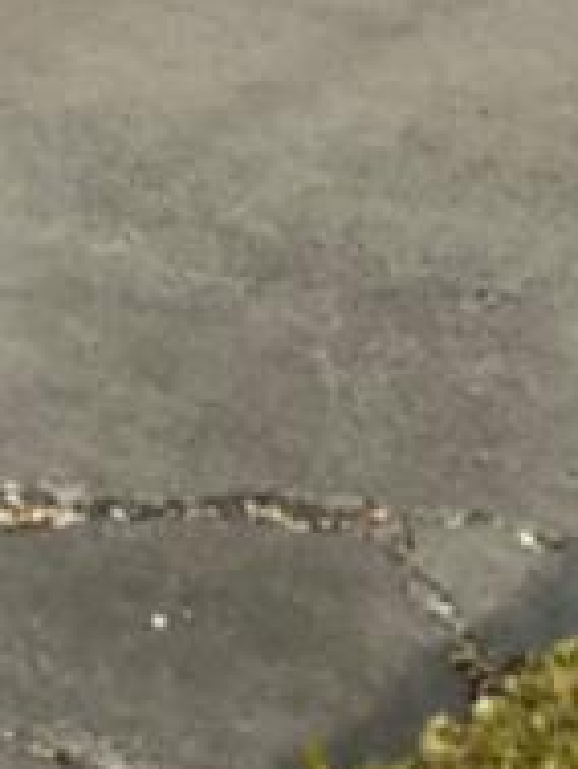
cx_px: -804
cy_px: -1326
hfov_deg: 6.8
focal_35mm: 206
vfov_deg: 8.4
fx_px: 4581
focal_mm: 4.25
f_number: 1.8
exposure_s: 1/3846
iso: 32
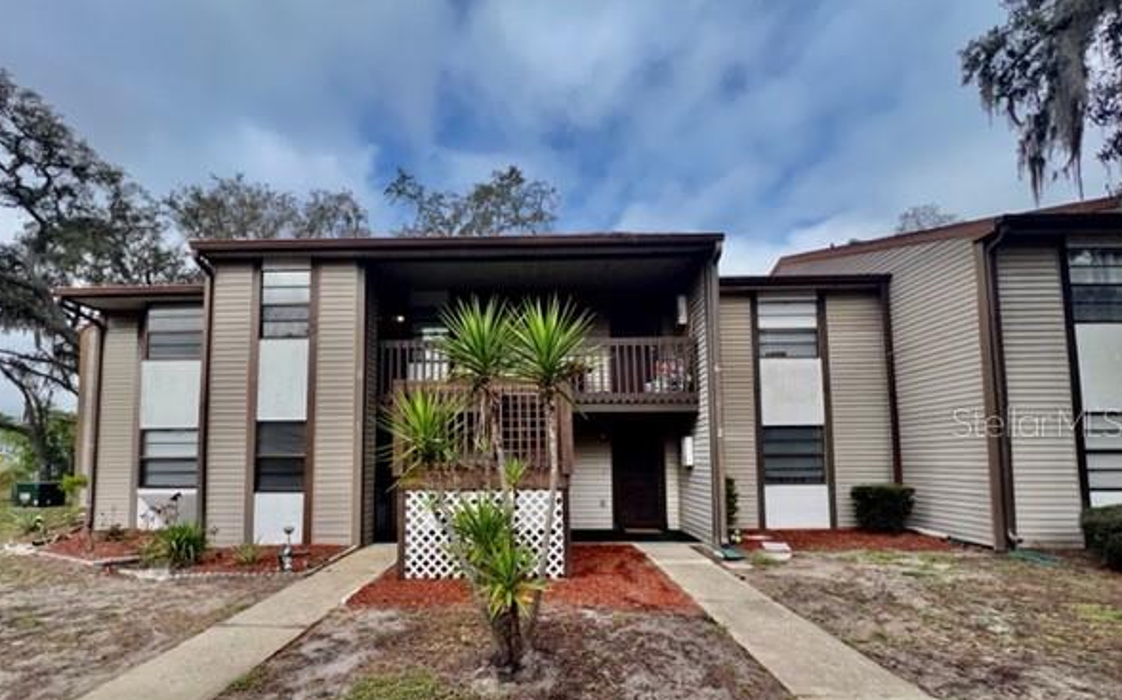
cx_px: 521
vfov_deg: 73.9
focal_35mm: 15
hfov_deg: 101.3
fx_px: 458
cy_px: 422
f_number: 1.8
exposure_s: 1/1393
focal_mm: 1.57
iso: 32
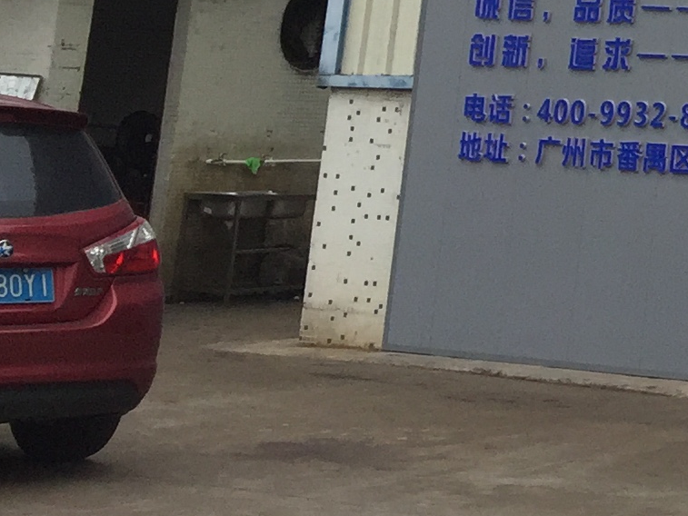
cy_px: -350
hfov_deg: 13.1
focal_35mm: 125
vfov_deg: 11.2
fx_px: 2485
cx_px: 1468
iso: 32
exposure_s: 1/1276
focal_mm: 4.15
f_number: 2.2
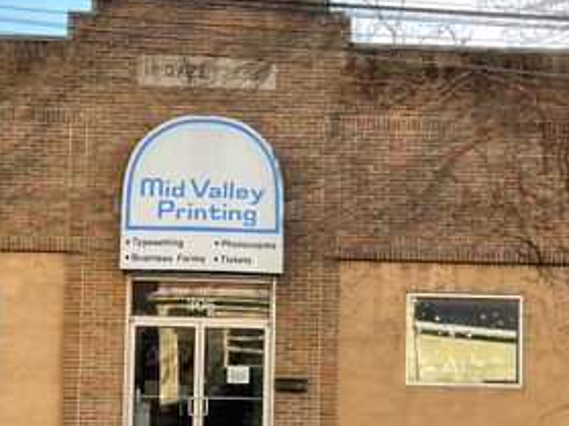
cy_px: 325
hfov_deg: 36.5
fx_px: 854
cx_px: 198
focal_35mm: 52
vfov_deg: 27.6
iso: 16
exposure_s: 1/176
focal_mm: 3
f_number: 1.8
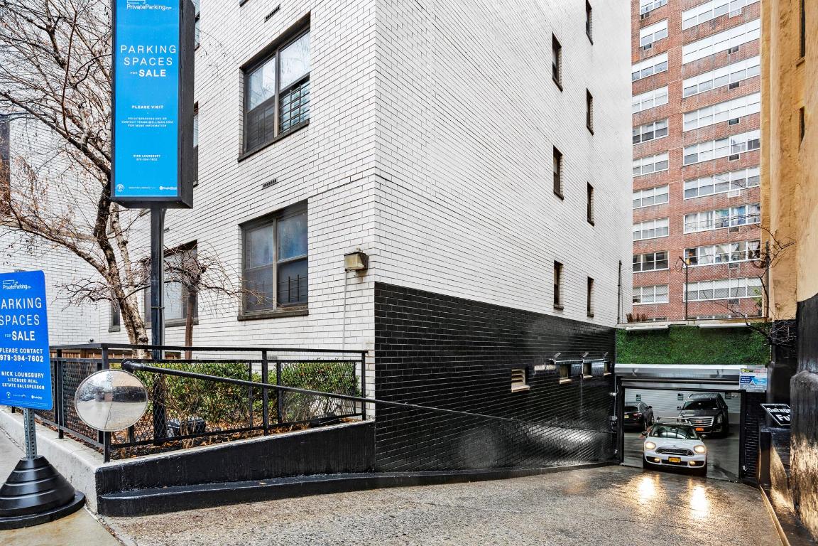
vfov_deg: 70.4
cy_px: 273
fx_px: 386
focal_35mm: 17
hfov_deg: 93.3
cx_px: 409
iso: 100
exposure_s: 1/5
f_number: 8
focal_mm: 17
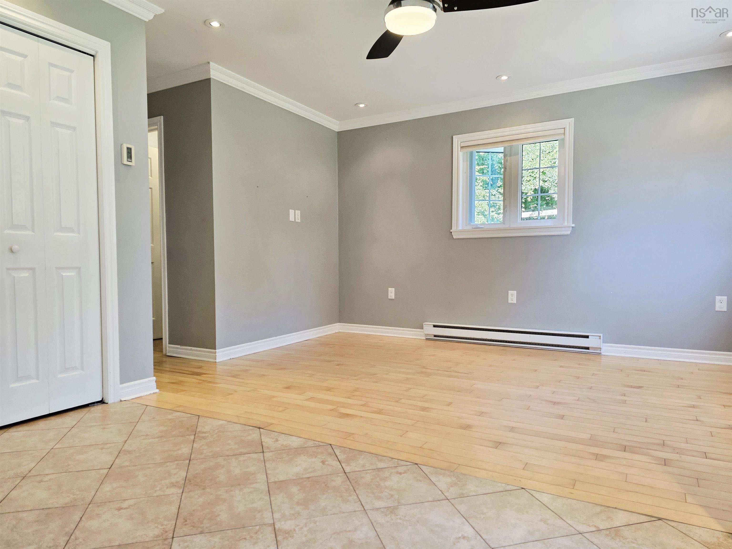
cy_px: 274
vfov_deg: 58.9
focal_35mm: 23
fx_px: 486
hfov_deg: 73.9
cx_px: 366
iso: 100
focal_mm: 6.3
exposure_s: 1/120
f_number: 1.7
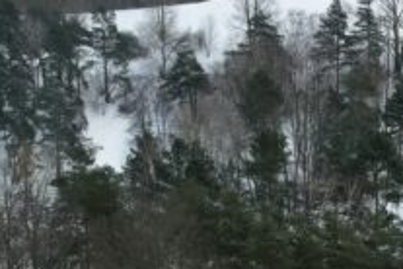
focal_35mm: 109
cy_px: 317
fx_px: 1220
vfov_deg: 12.3
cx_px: 214
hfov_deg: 18.8
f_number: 2.8
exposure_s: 1/400
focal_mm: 8.38
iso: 100
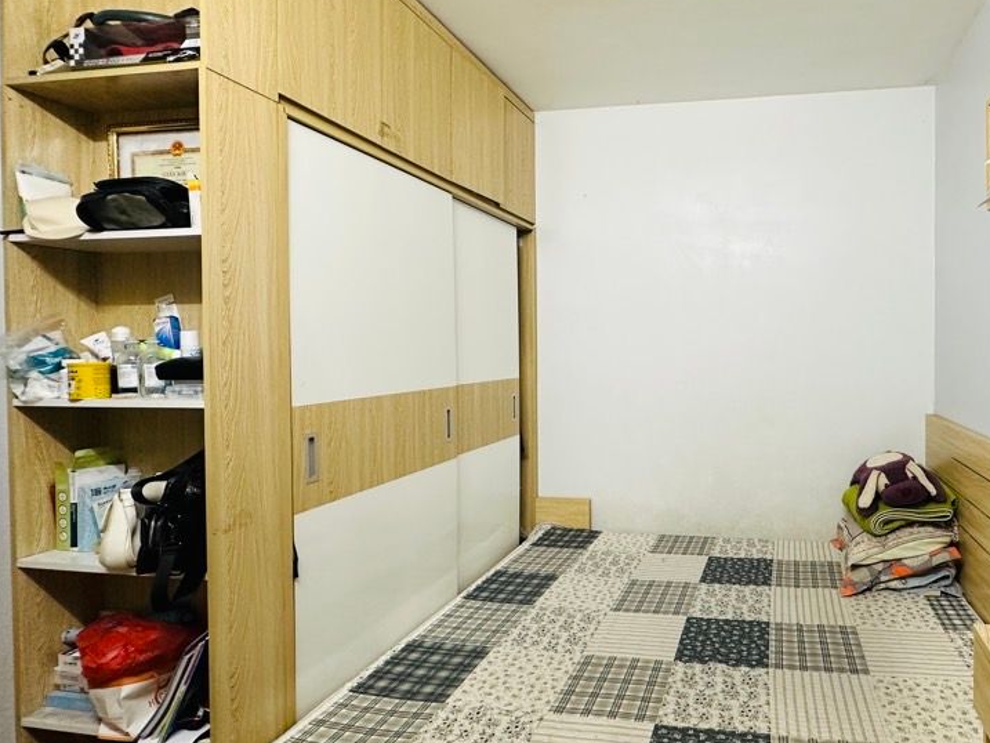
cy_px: 356
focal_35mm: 20
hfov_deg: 77.7
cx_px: 697
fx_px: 572
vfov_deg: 66.0
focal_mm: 2.22
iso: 200
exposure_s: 1/50
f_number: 2.2
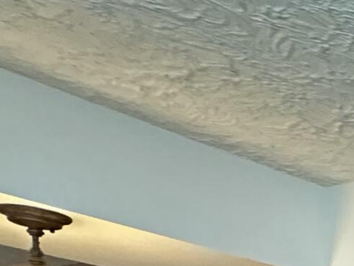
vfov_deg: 14.1
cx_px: 870
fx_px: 870
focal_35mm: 85
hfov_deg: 14.3
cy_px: 561
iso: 800
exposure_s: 1/40
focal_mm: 2.22
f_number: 2.2
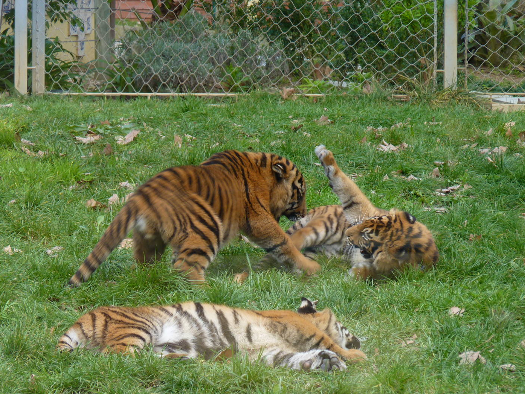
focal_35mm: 319
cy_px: 221
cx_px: 293
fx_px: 4839
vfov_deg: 4.7
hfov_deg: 6.2
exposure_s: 1/80
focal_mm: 49.3
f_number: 4
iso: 80
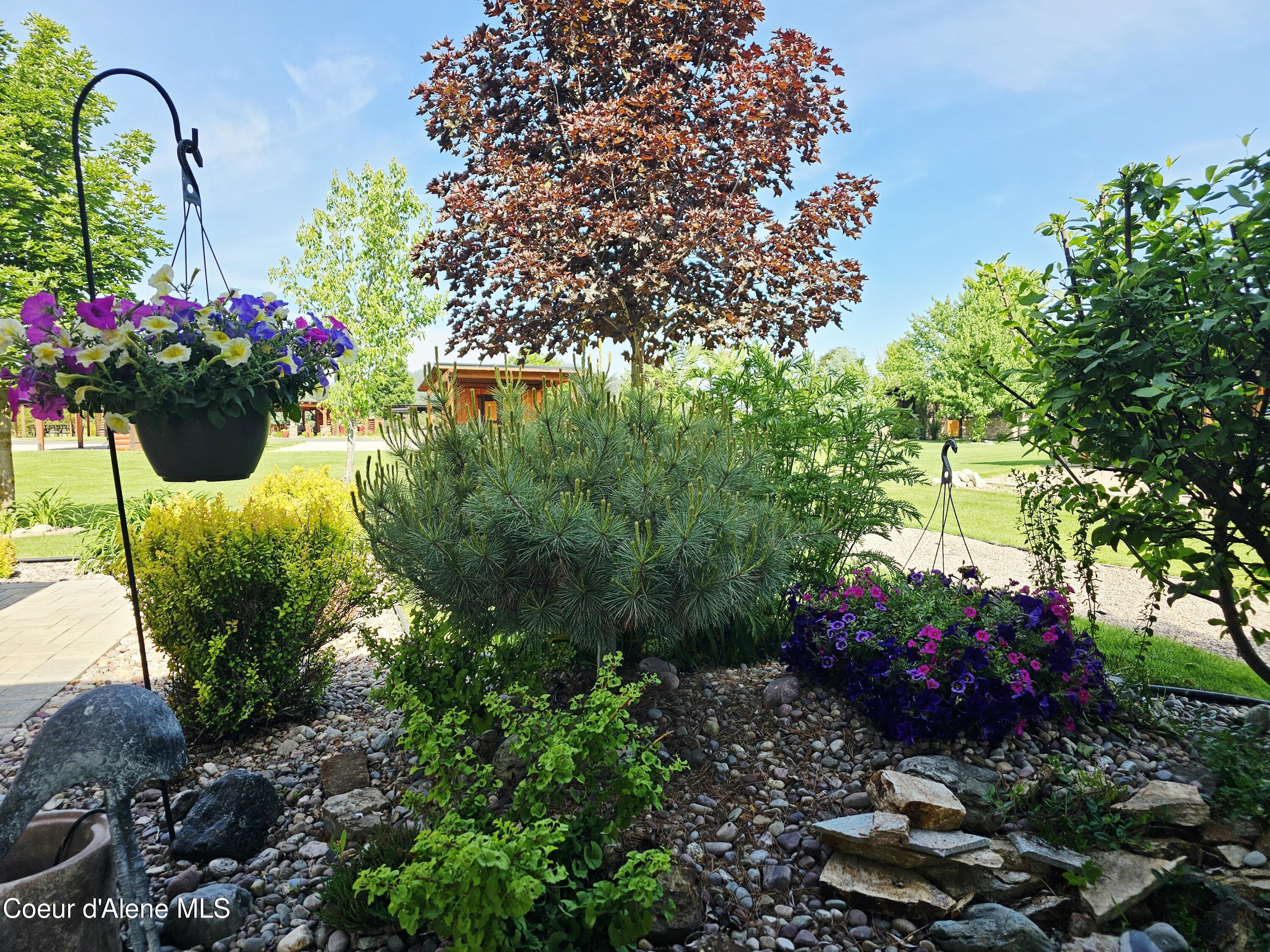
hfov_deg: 73.9
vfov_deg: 58.9
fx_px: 844
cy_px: 476
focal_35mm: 23
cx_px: 635
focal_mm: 6.3
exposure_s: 1/200
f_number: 1.7
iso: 10
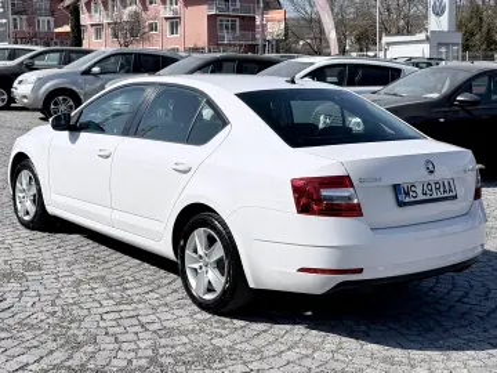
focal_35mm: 24
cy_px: 186
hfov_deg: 71.6
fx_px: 345
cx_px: 248
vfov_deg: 56.8
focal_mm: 6.76
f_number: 1.78
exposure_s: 1/5714
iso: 80
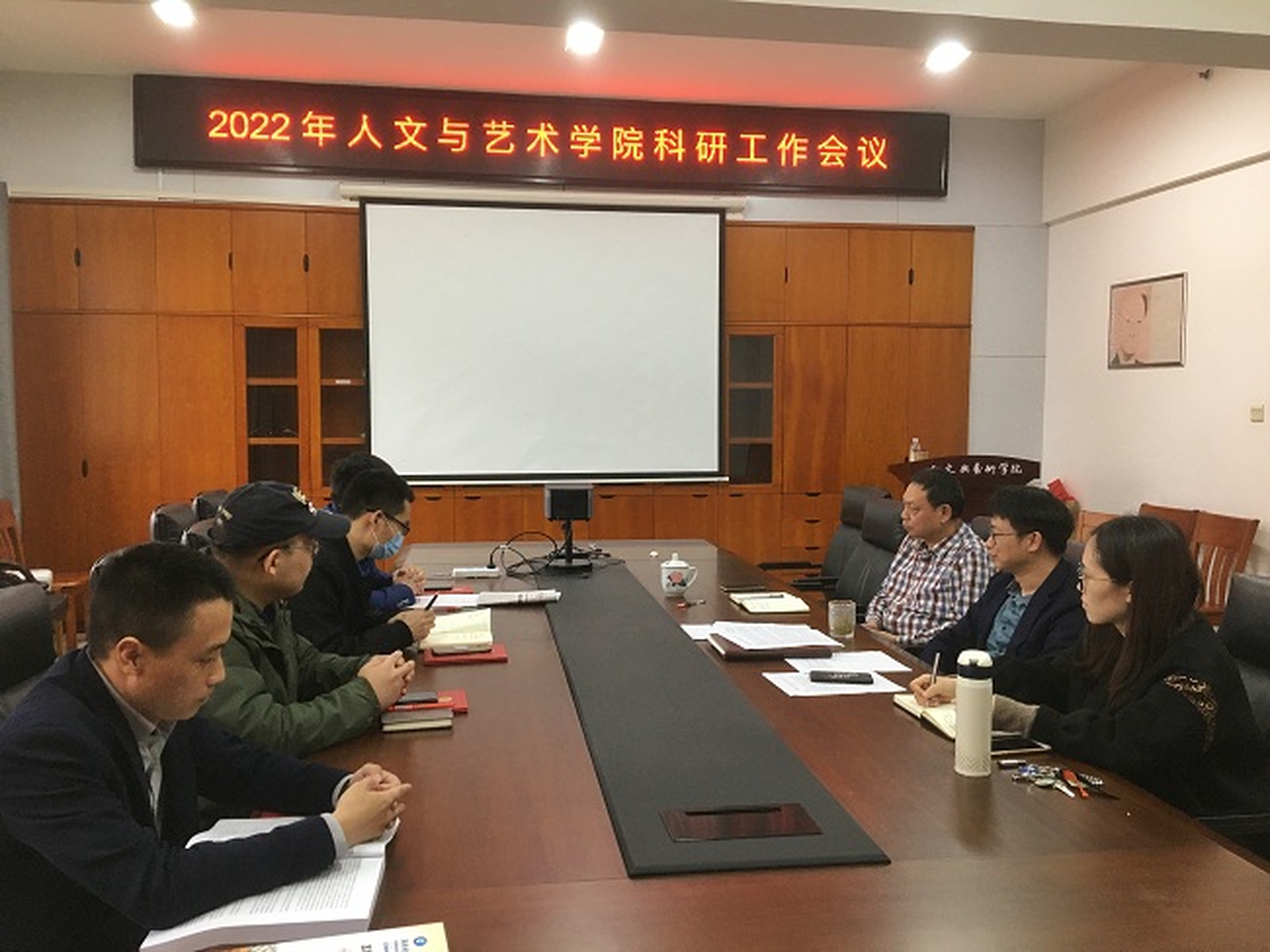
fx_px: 1064
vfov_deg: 48.2
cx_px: 635
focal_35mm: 29
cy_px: 476
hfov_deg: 61.7
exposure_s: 1/33
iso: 160
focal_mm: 4.15
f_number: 2.2
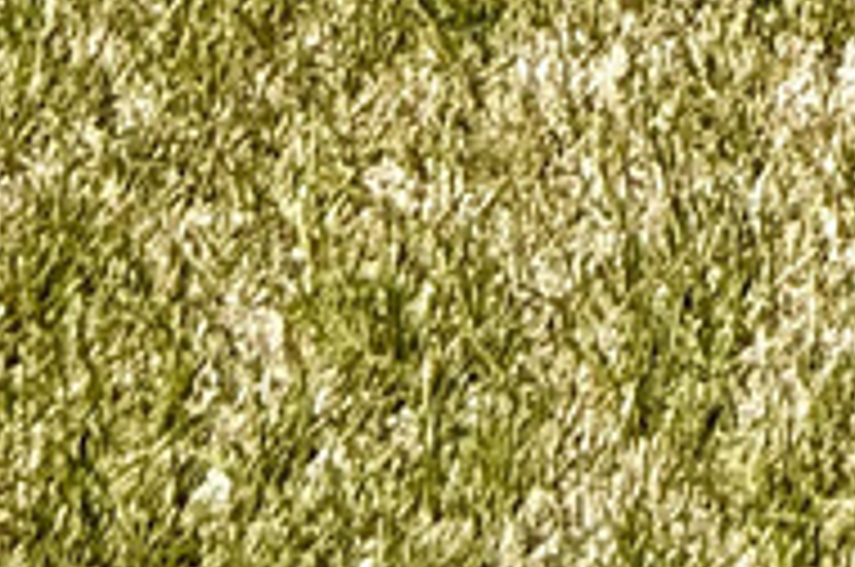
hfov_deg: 14.0
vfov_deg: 6.0
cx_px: 1822
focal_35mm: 118
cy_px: -2448
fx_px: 2798
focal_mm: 2.22
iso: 50
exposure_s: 1/2410
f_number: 2.2
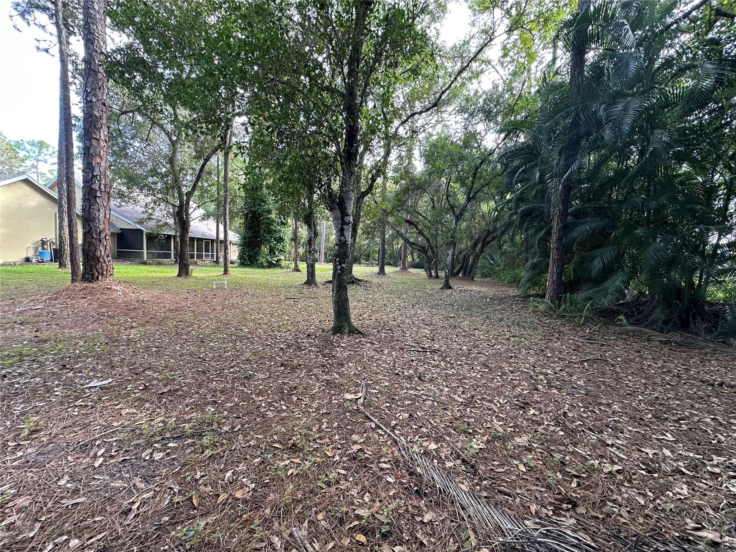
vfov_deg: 85.7
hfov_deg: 102.1
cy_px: 276
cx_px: 368
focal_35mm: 14
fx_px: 298
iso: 125
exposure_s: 1/99
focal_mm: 2.22
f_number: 2.2
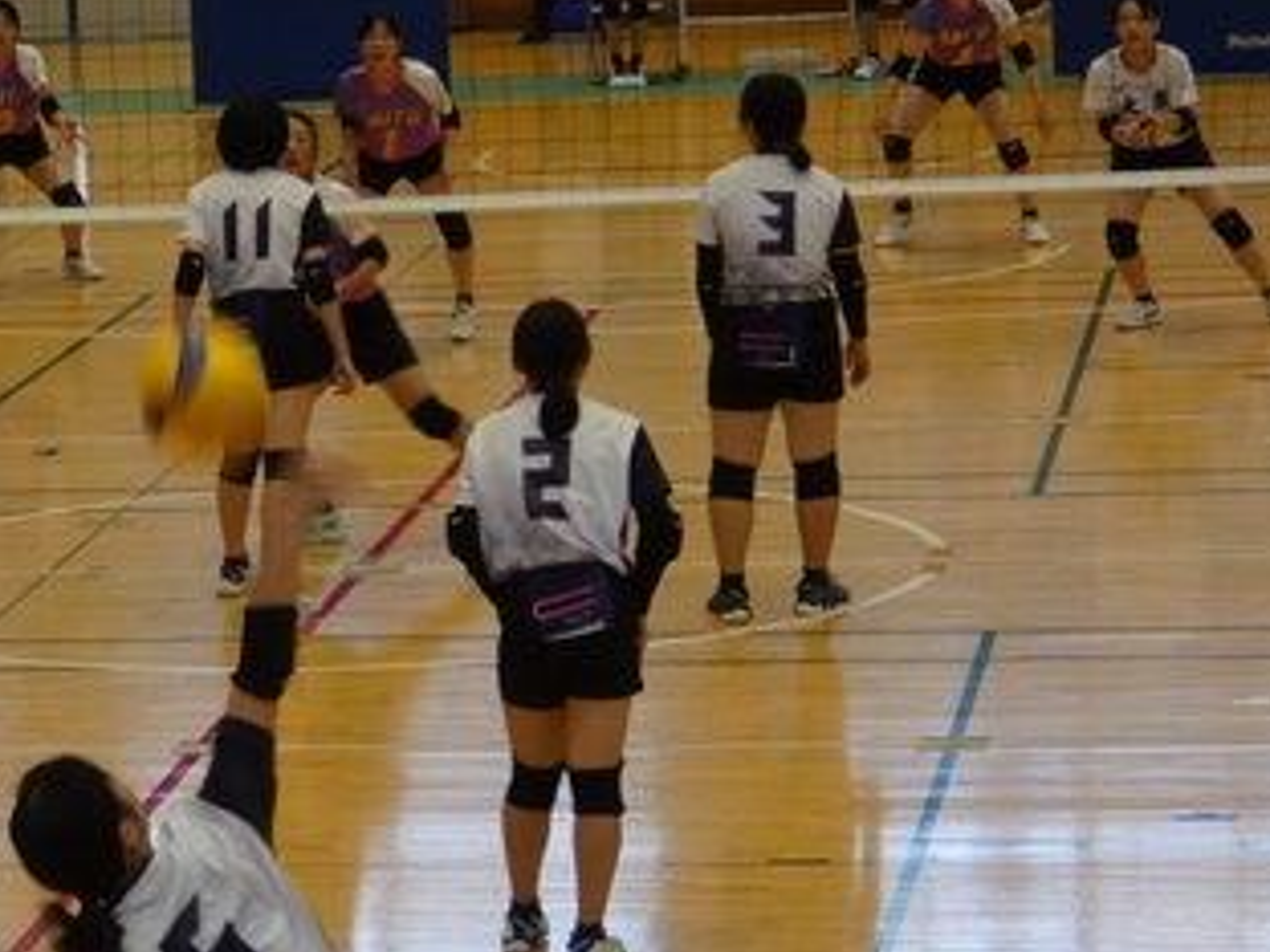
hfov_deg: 11.1
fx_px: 6494
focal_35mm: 177
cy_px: 580
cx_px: 79
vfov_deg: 8.4
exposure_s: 1/80
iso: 320
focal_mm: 15.2
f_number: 4.6
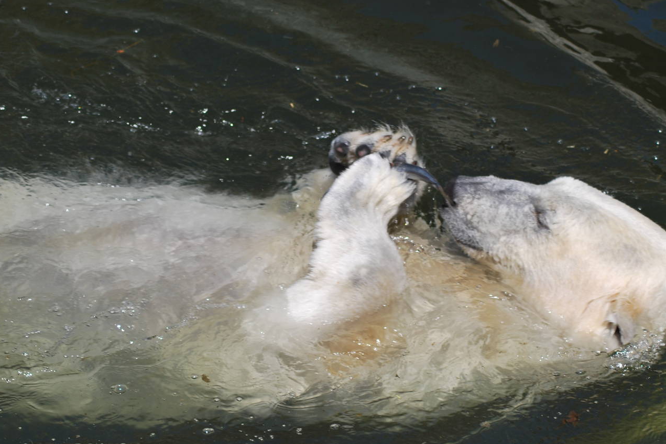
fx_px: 2868
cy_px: 242
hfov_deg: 13.2
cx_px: 381
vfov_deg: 8.9
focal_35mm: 155
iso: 100
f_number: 5.6
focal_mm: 82
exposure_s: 1/500
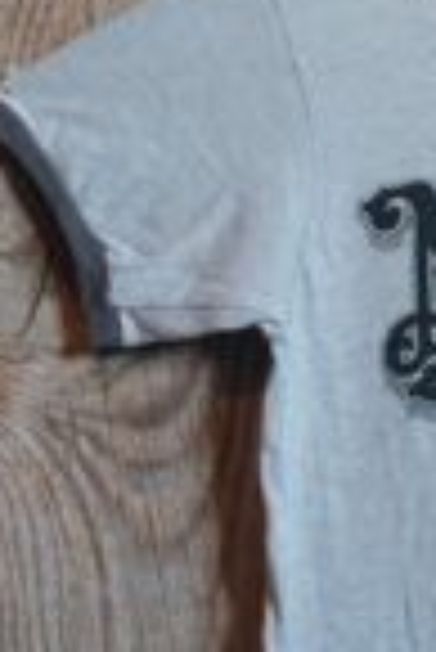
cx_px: 571
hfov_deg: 10.1
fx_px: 2410
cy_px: 477
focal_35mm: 133
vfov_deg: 15.3
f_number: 4
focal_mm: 28.9
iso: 2500
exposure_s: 1/80
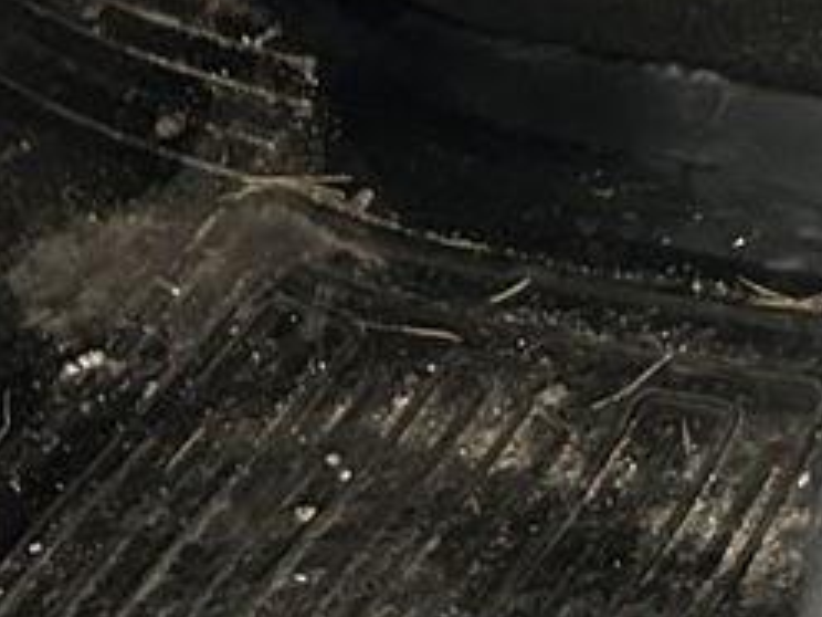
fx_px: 3586
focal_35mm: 151
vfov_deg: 9.3
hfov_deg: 12.0
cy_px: -584
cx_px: 1472
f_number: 1.5
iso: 640
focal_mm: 5.7
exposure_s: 1/33
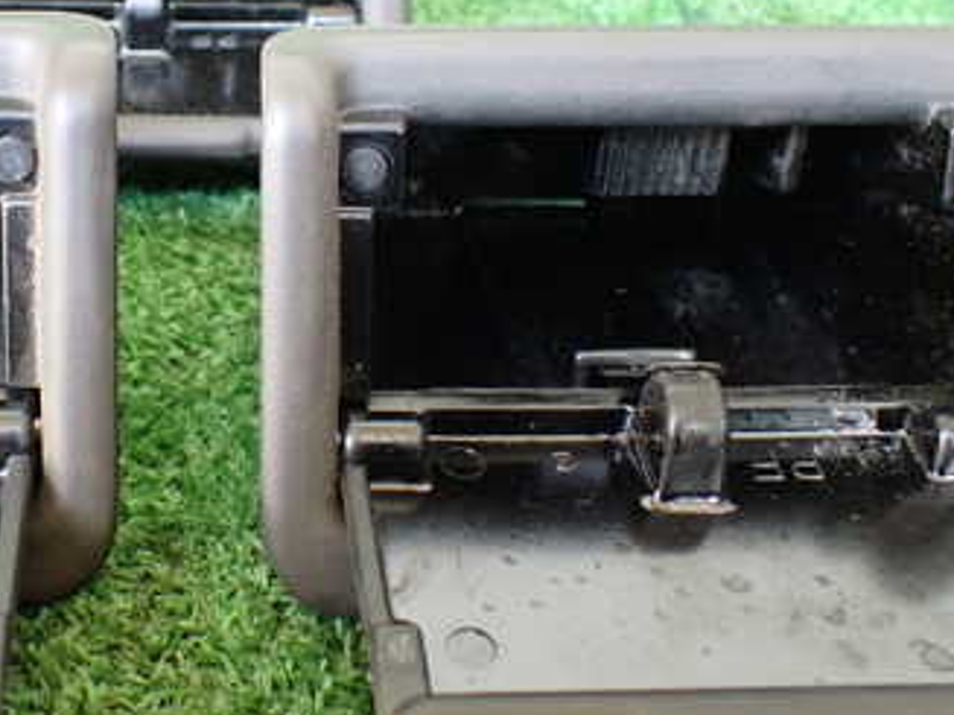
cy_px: 175
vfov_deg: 26.2
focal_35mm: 55
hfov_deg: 33.8
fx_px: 1515
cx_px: 172
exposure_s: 1/60
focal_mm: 5.4
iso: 800
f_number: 2.3
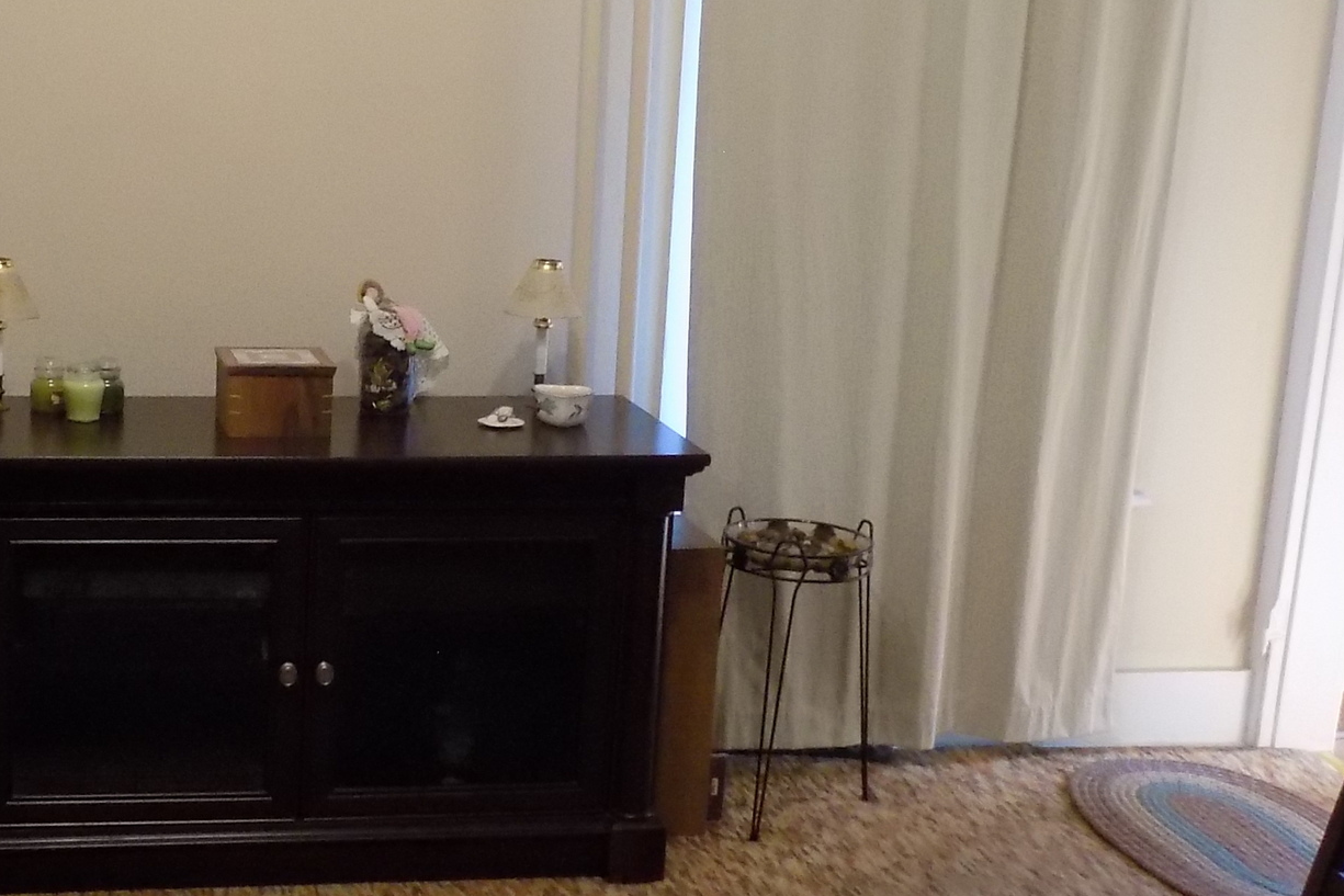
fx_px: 2240
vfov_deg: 22.6
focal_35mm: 60
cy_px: 515
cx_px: 236
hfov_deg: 32.3
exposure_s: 1/30
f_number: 3.1
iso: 360
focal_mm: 4
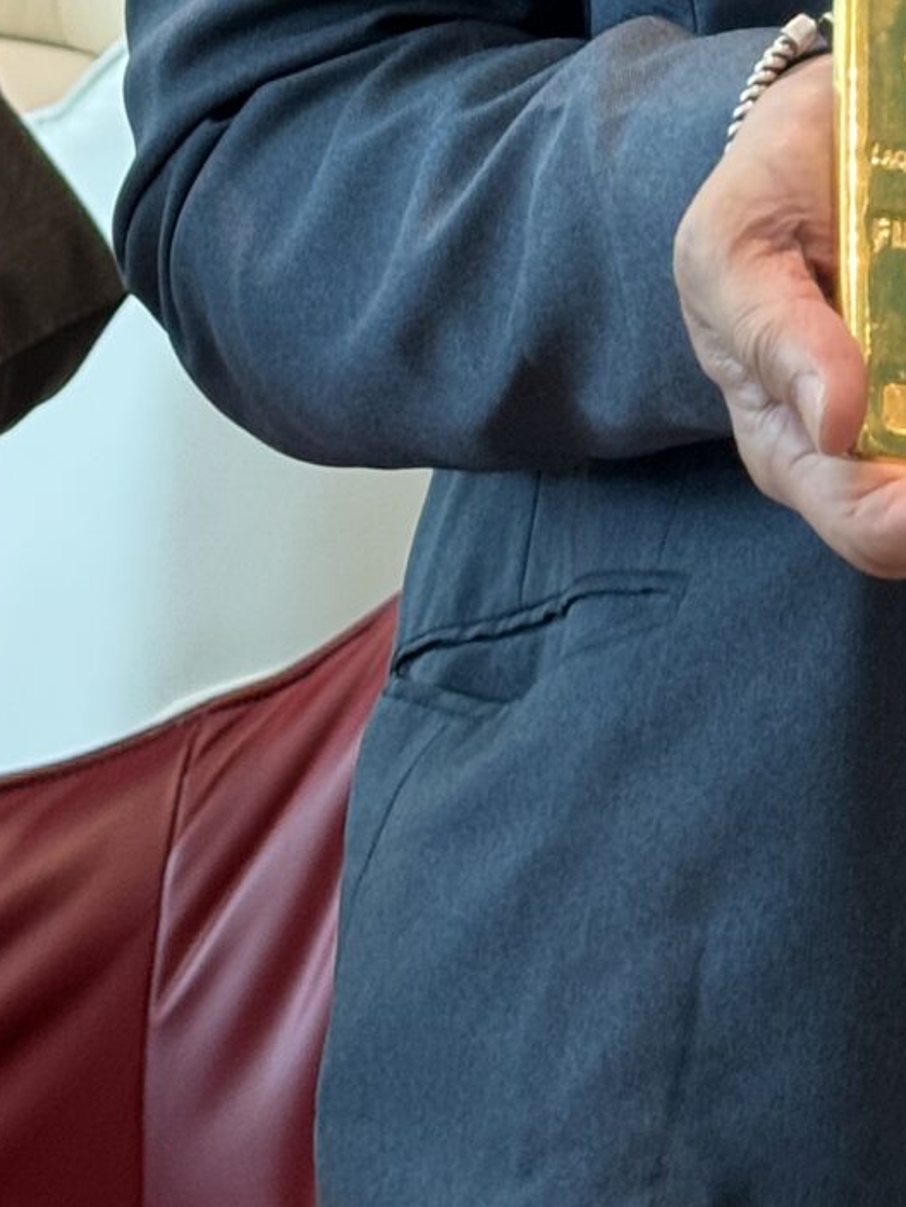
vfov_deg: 10.6
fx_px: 6103
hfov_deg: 8.4
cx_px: 1217
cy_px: -937
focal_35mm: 175
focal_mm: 6.76
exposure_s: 1/50
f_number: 1.78
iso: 80
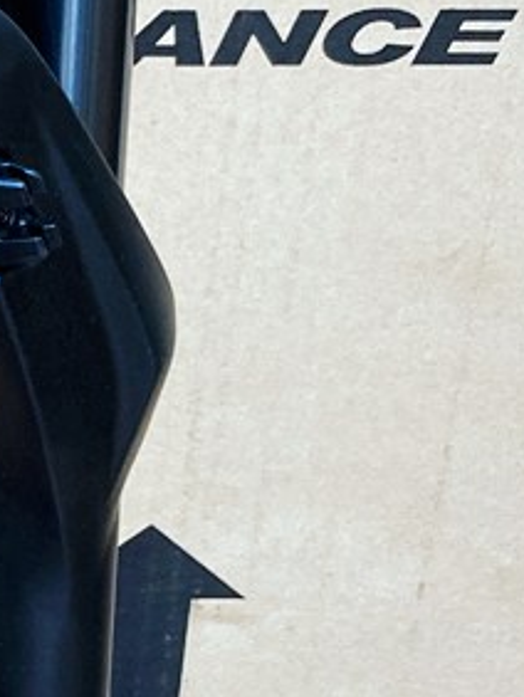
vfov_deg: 16.5
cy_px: 287
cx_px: -309
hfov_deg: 11.8
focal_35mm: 119
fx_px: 2398
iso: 100
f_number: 1.8
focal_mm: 3.99
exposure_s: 1/60
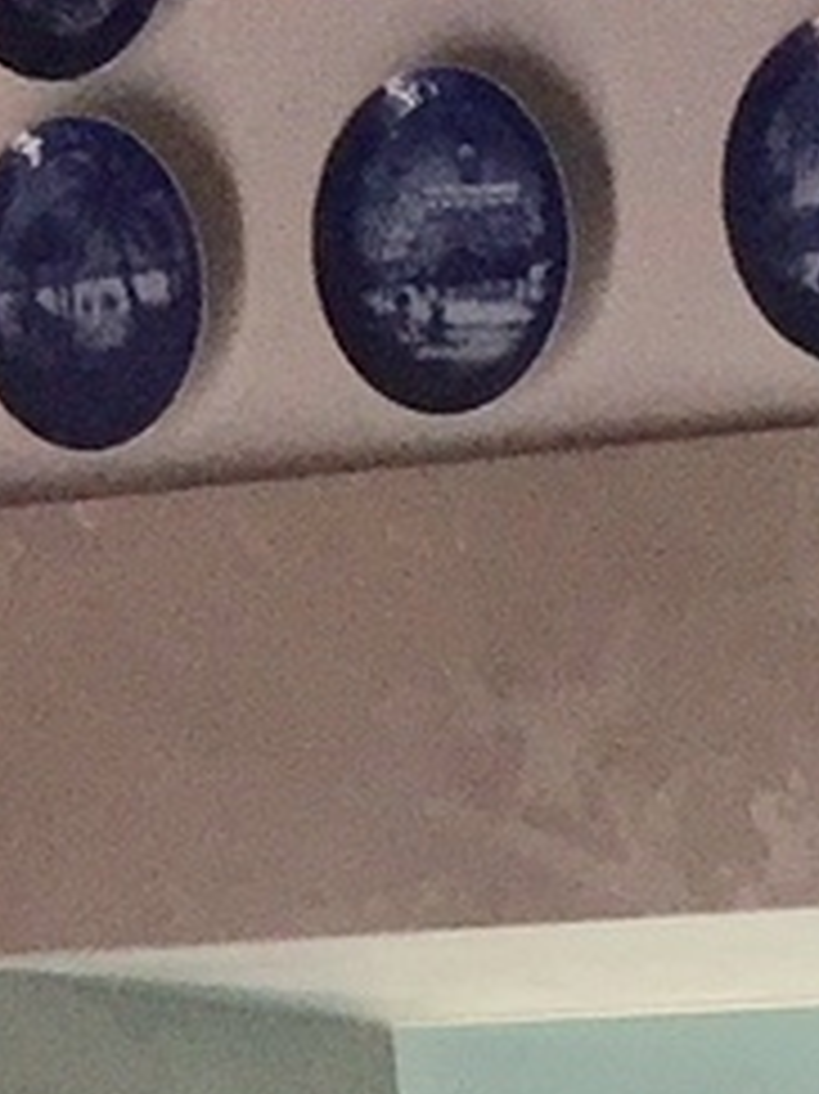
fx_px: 6157
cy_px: 3102
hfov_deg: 6.9
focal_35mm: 195
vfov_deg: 8.7
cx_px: 2452
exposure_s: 1/302
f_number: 2.2
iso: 32
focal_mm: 4.15
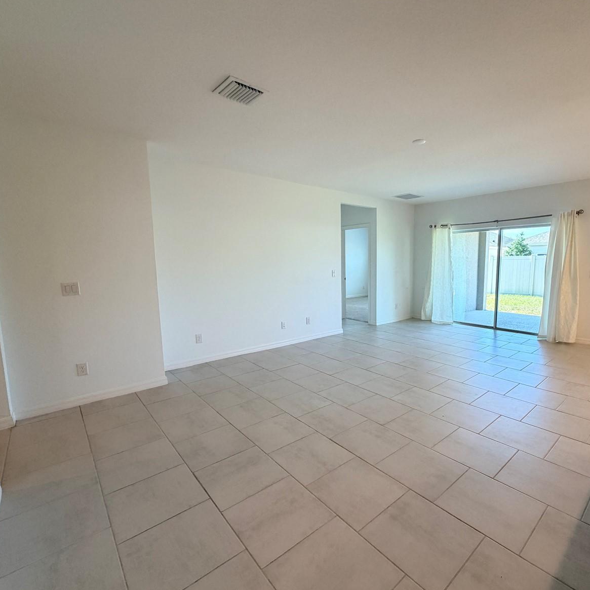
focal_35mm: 17
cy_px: 299
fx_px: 328
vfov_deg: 84.0
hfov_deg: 83.3
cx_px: 344
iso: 250
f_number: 2.2
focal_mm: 2.22
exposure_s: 1/120
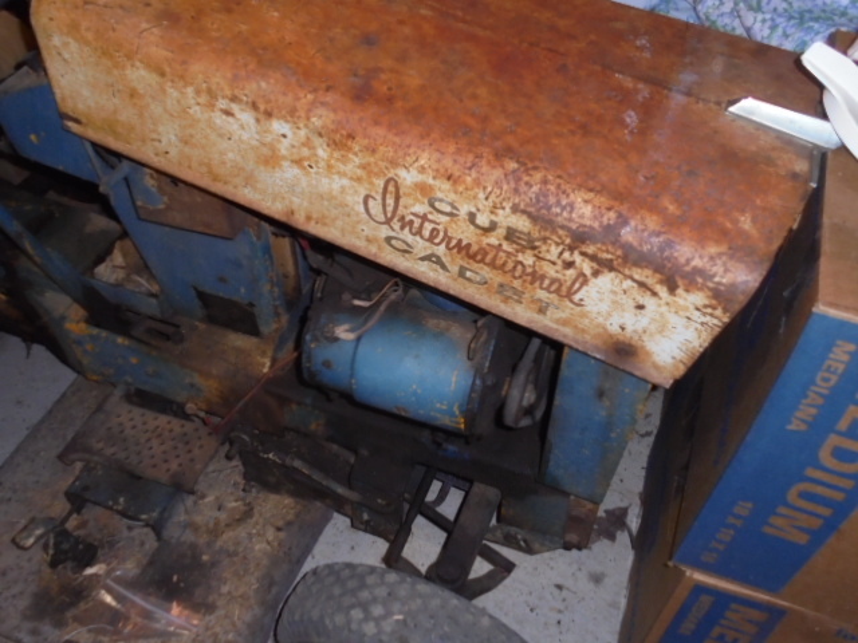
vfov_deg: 41.8
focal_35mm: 34
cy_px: 322
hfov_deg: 54.0
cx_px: 429
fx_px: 843
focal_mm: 6.1
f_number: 4
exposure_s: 1/40
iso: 320
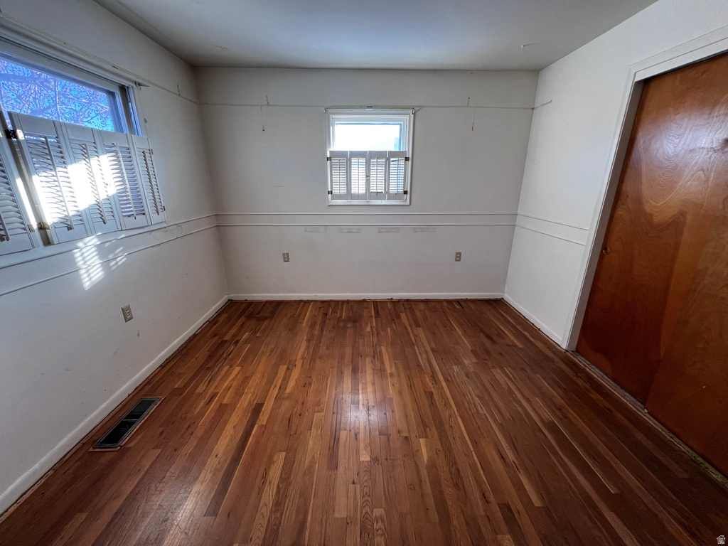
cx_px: 364
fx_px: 273
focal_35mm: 13
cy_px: 273
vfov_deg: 89.9
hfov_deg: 106.2
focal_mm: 1.57
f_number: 1.8
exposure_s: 1/120
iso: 125
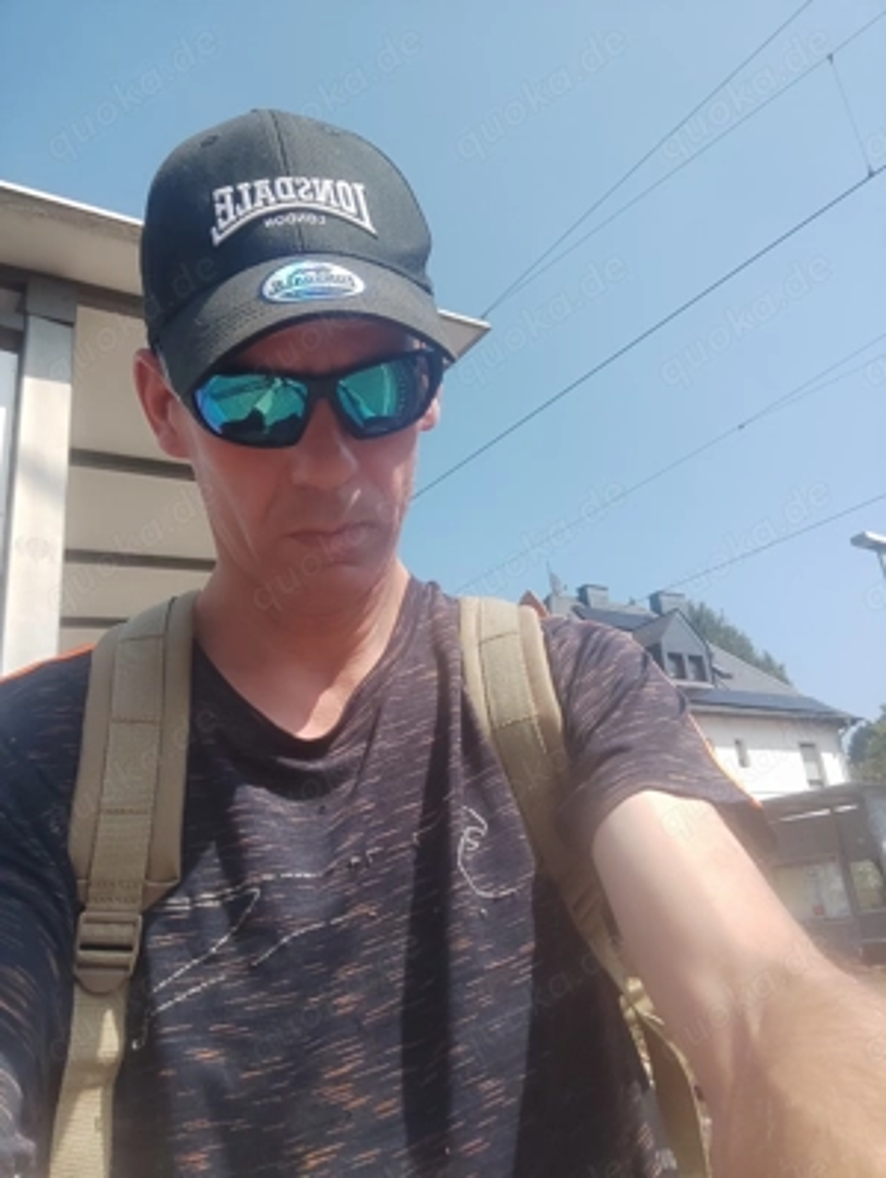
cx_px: 443
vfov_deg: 81.7
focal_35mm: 20
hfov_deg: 66.1
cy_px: 589
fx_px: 681
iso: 50
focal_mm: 3.49
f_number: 2.45
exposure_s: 1/2166
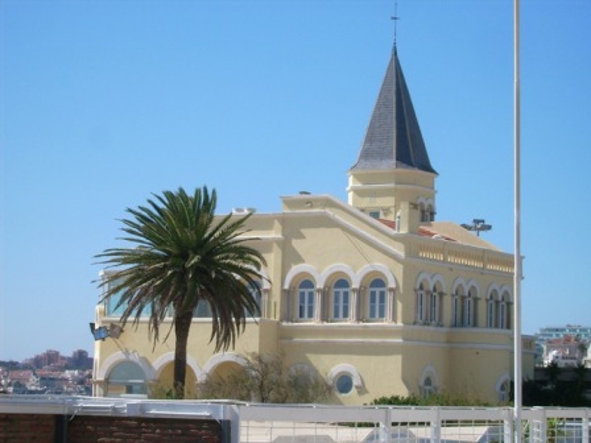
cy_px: 222
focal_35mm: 103
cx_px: 296
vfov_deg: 14.4
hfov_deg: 19.1
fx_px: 1759
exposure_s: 1/176
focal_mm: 17.14
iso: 50
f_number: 10.1
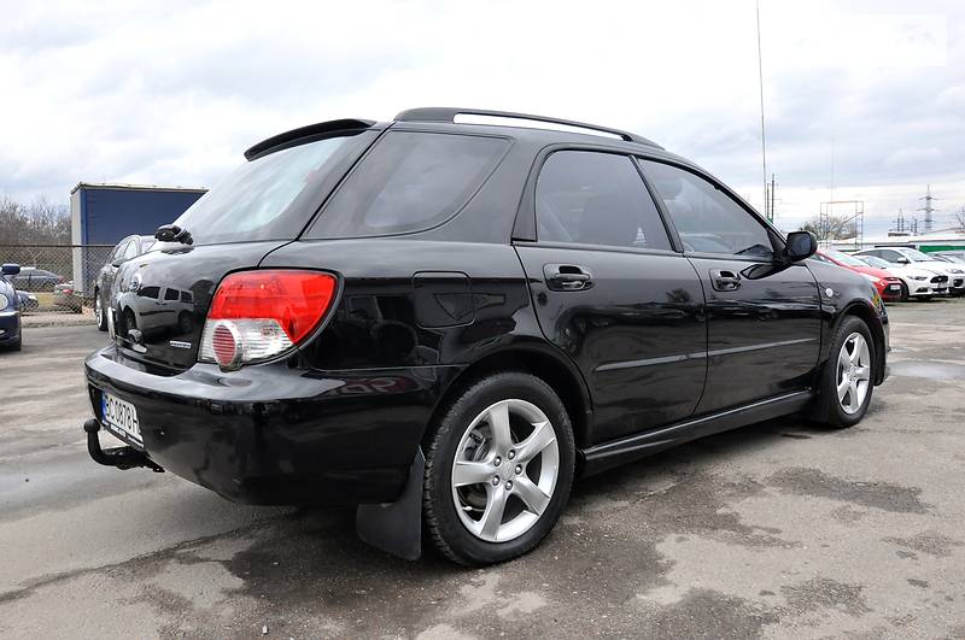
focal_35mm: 27
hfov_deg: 67.5
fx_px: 723
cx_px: 482
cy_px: 320
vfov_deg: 47.8
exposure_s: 1/320
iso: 800
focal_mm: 18
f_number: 9
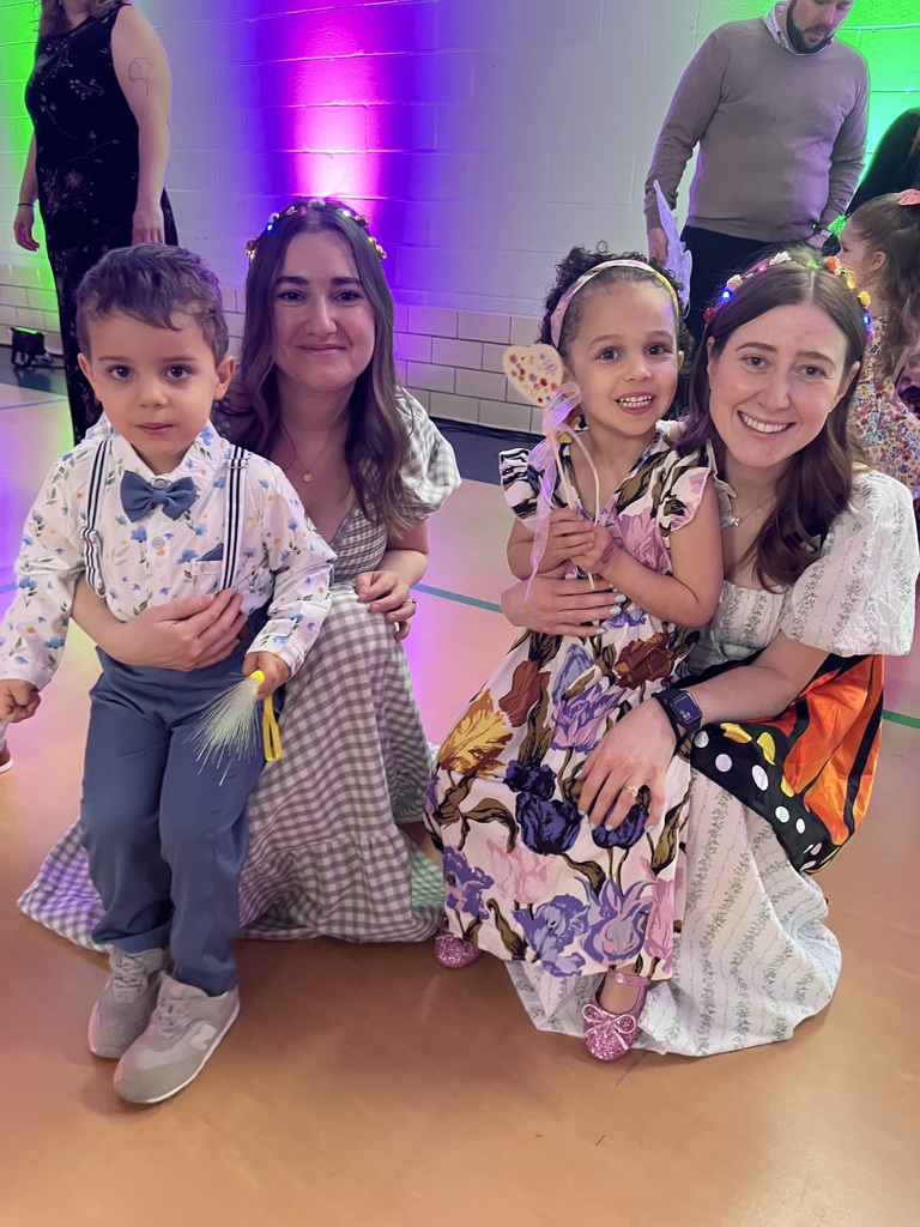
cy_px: 614
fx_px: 921
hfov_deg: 53.1
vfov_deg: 67.3
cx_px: 460
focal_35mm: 26
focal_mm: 5.1
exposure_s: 1/40
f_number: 1.6
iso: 640
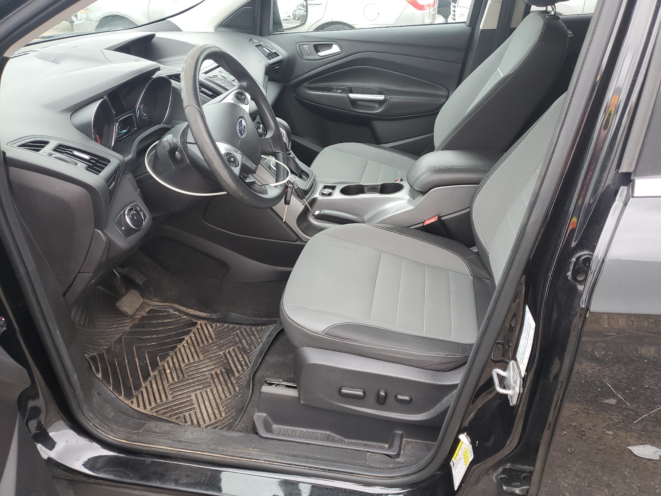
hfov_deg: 67.3
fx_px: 496
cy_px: 248
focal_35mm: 26
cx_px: 330
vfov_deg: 53.1
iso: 74
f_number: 1.5
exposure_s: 1/120
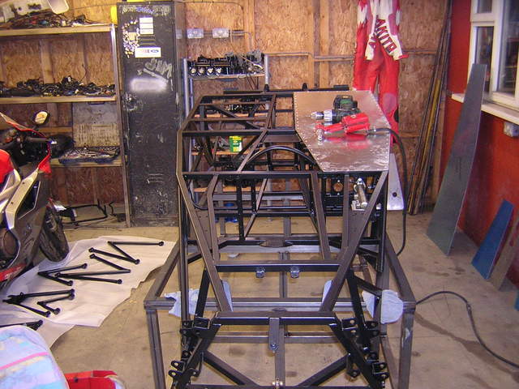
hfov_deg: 51.4
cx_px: 260
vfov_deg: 39.7
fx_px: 540
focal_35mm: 36
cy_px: 194
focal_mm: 4.7
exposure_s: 1/60.1
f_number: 2.6
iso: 400
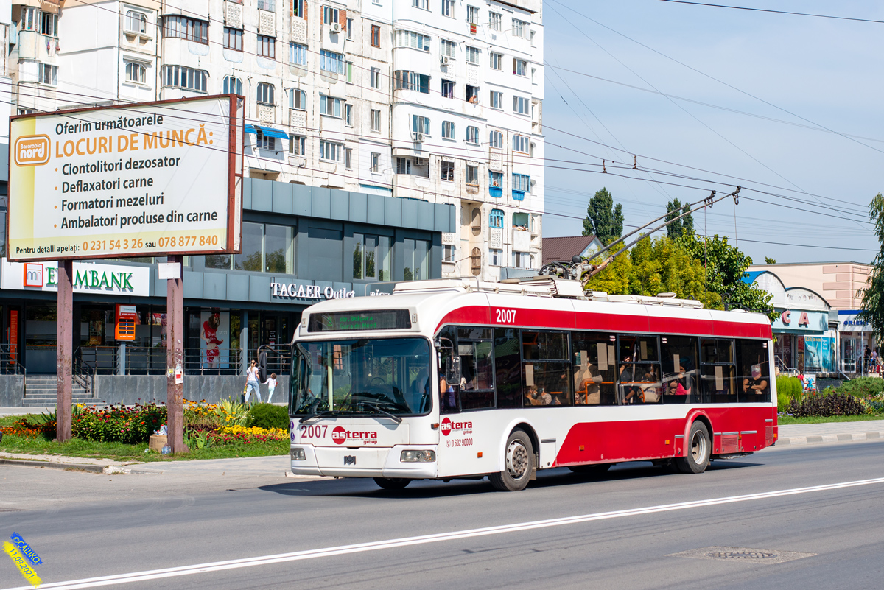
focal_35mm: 50
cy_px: 295
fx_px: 1228
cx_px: 442
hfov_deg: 39.6
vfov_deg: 27.0
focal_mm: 50
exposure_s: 1/1000
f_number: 4.5
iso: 125
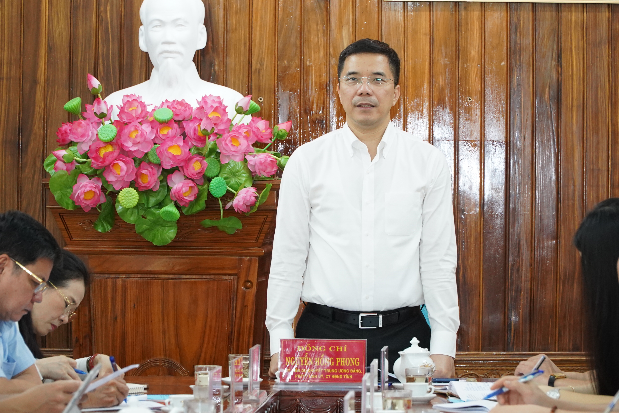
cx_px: 310
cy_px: 206
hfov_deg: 13.1
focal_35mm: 157
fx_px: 2699
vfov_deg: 8.7
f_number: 6.3
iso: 3200
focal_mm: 105
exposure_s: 1/80
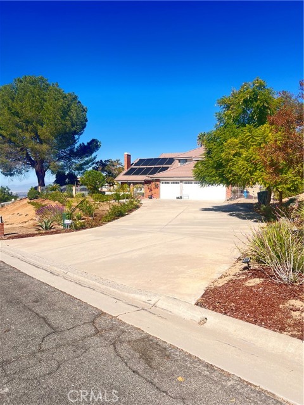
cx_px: 152
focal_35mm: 26
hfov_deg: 53.1
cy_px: 202
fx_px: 304
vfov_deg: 67.3
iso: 50
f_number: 1.5
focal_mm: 5.7
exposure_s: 1/803
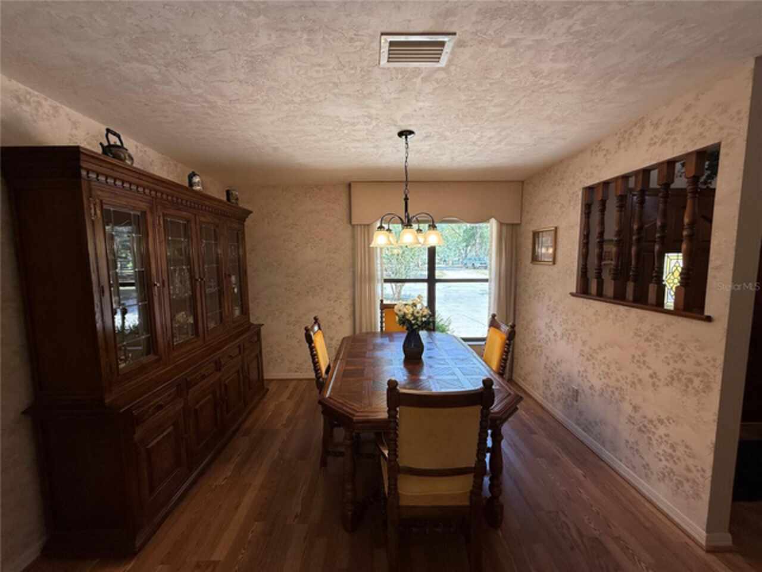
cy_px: 286
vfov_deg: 85.7
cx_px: 381
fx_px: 308
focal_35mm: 14
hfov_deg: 102.1
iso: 125
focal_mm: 2.22
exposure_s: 1/120
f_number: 2.2
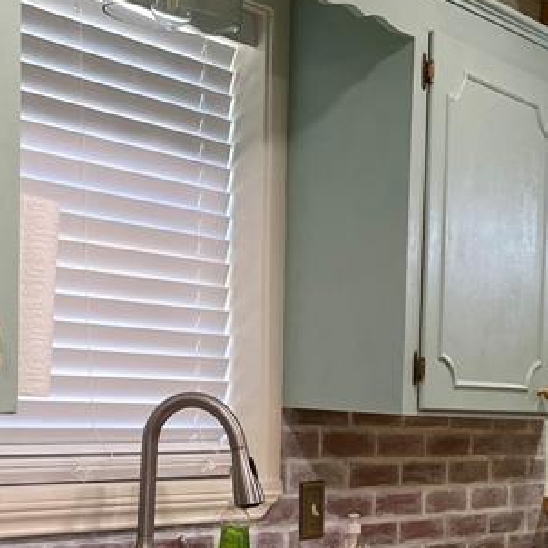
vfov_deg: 21.5
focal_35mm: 78
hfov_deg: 21.2
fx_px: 1397
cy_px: 530
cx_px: 593
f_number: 1.8
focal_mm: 4.25
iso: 80
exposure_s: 1/60
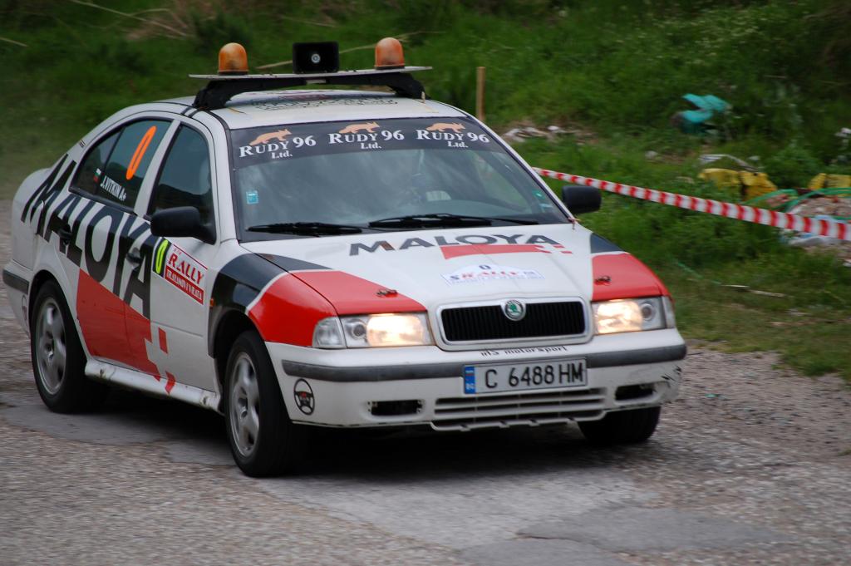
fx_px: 7086
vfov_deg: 4.6
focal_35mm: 300
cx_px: 426
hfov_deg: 6.9
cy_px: 283
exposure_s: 1/320
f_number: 5.6
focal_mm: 200
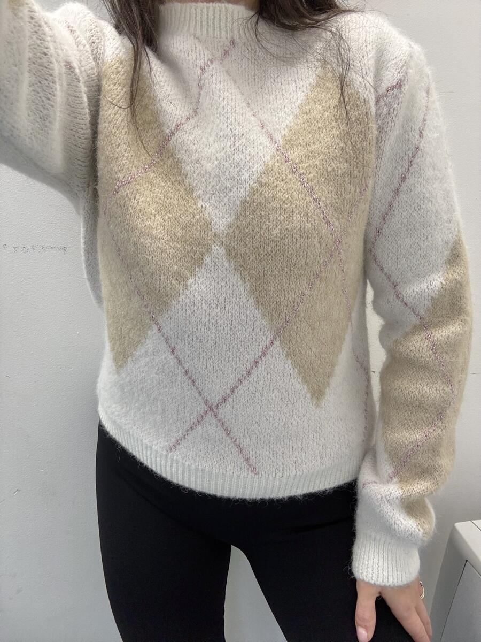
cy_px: 321
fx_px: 426
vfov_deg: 73.9
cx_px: 240
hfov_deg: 58.9
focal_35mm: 23
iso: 64
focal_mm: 2.69
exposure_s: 1/50
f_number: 1.9
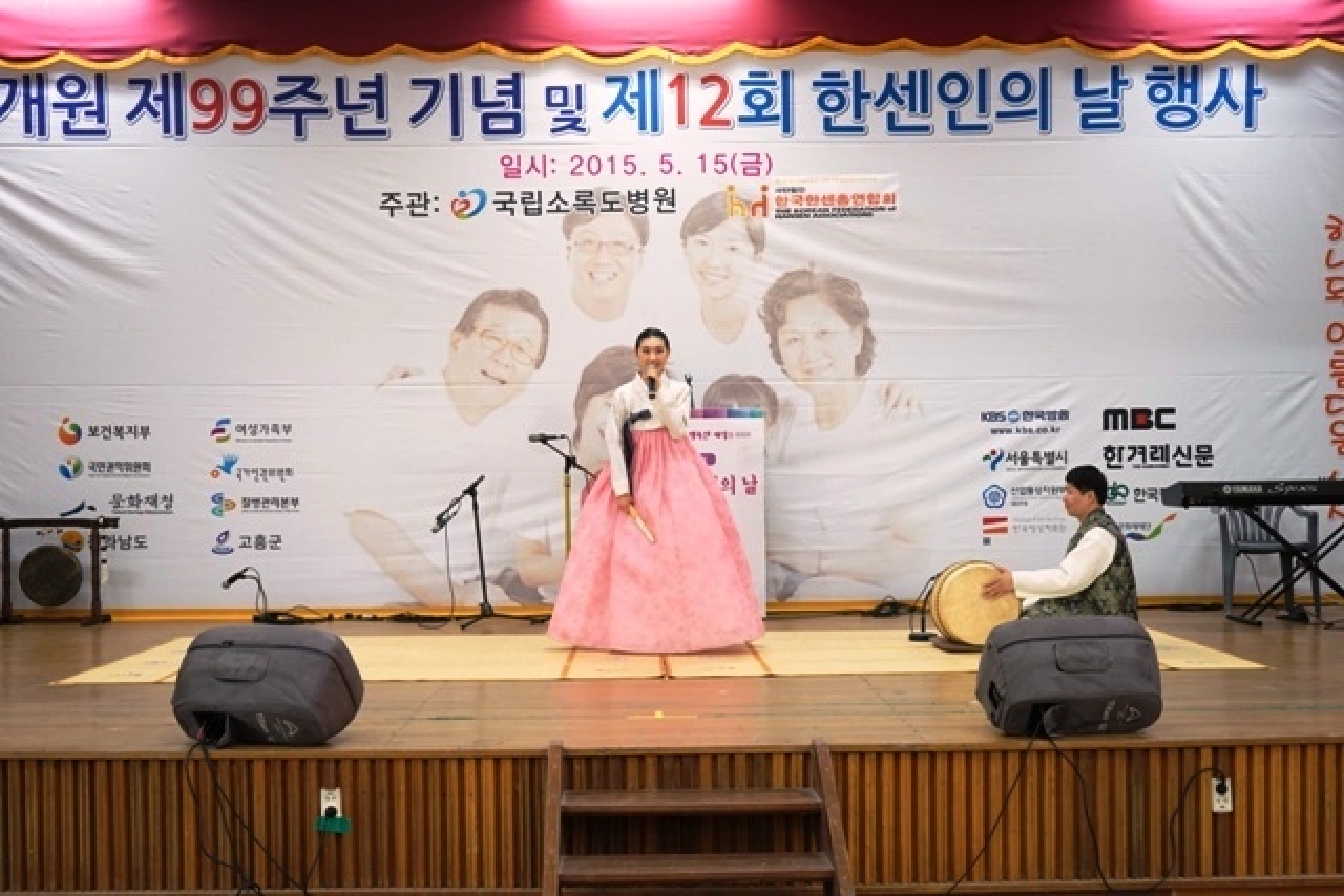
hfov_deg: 42.7
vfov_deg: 29.3
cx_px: 672
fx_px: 1718
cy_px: 448
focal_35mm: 46
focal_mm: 46
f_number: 4.5
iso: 1000
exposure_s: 1/60
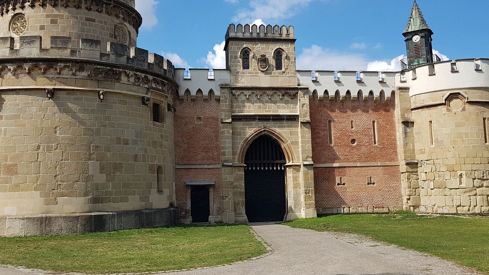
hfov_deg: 55.3
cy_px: 119
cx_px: 245
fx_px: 467
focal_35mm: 36
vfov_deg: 32.8
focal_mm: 4.2
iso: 50
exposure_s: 1/2384
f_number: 1.7
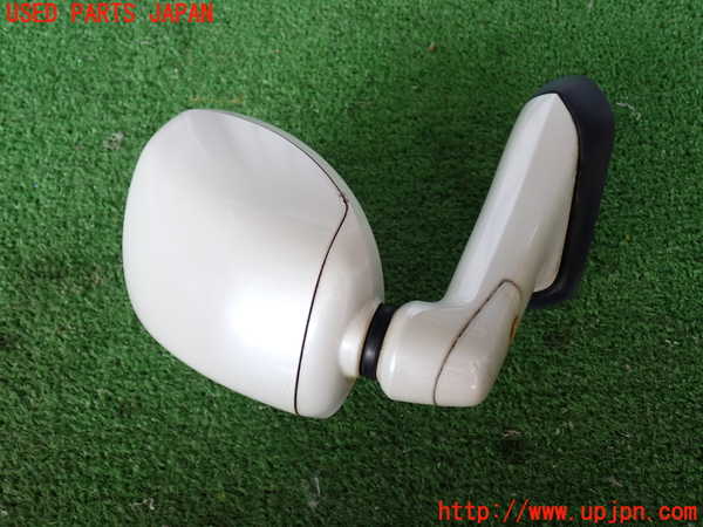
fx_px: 731
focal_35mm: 36
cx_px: 352
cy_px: 264
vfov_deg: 39.7
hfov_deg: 51.4
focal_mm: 6.37
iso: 125
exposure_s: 1/80
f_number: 2.5
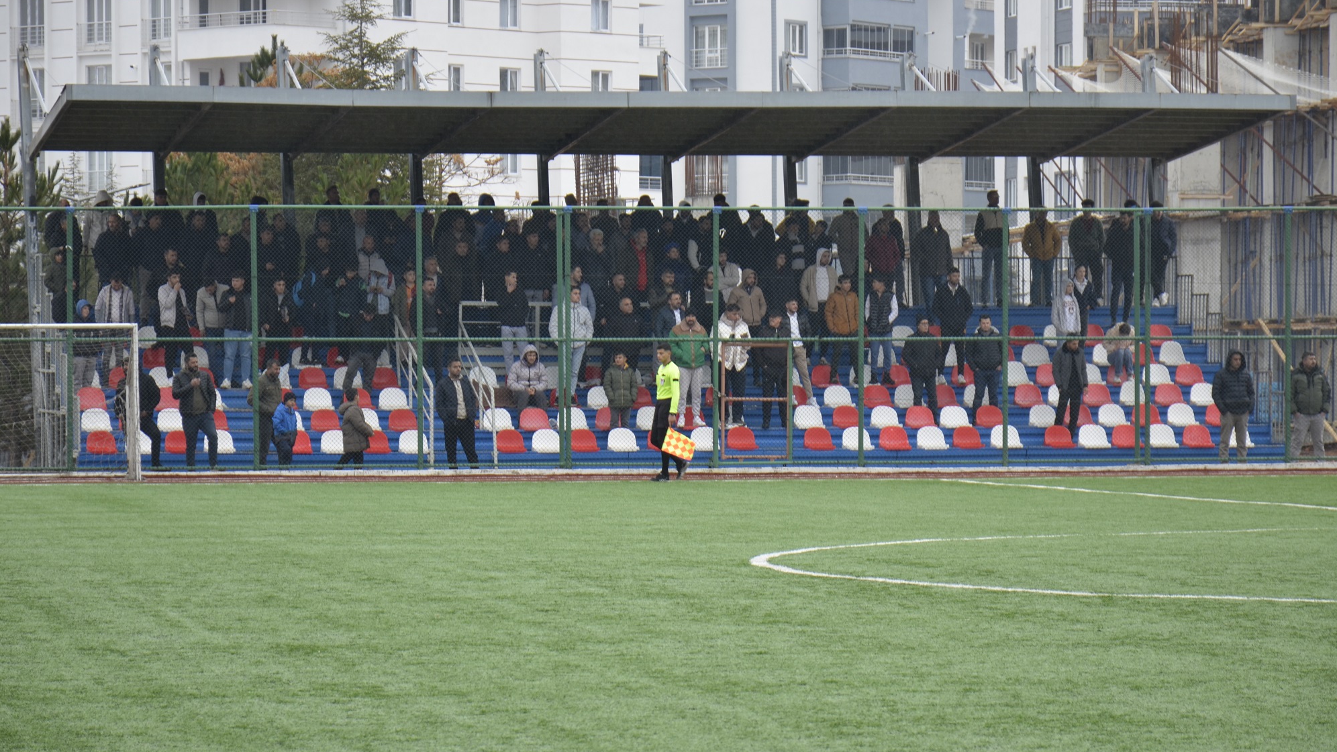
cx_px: 671
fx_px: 5302
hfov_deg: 14.4
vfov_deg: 8.1
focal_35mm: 150
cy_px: 329
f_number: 6.3
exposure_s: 1/160
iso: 200
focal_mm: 95
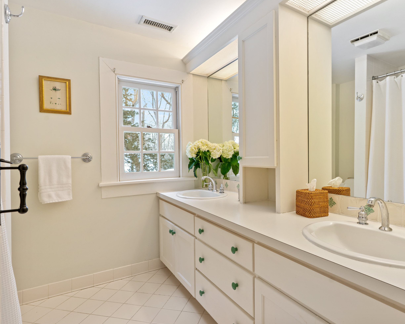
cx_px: 230
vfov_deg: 68.1
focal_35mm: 20
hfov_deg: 79.9
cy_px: 159
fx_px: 240
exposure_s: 1/10
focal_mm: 17
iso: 320
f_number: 8
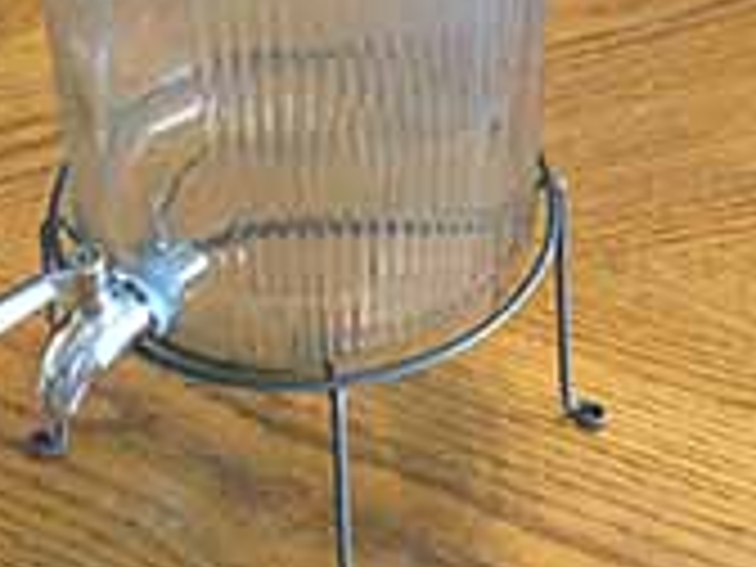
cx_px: 292
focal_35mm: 74
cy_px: 50
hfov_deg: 26.3
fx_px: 1616
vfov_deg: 19.5
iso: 160
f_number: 2.4
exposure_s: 1/30
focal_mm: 3.3
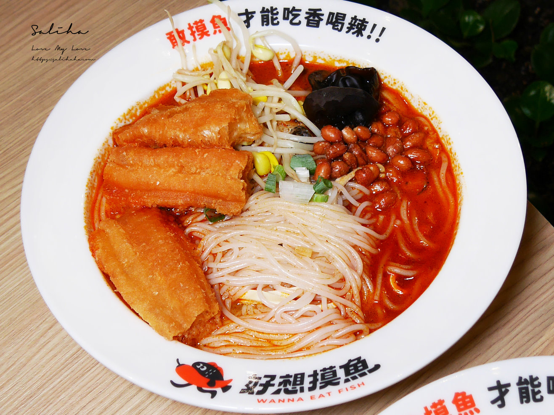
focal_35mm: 56
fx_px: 896
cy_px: 208
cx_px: 277
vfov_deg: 26.1
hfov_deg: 34.3
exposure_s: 1/60
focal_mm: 14
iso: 320
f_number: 3.5
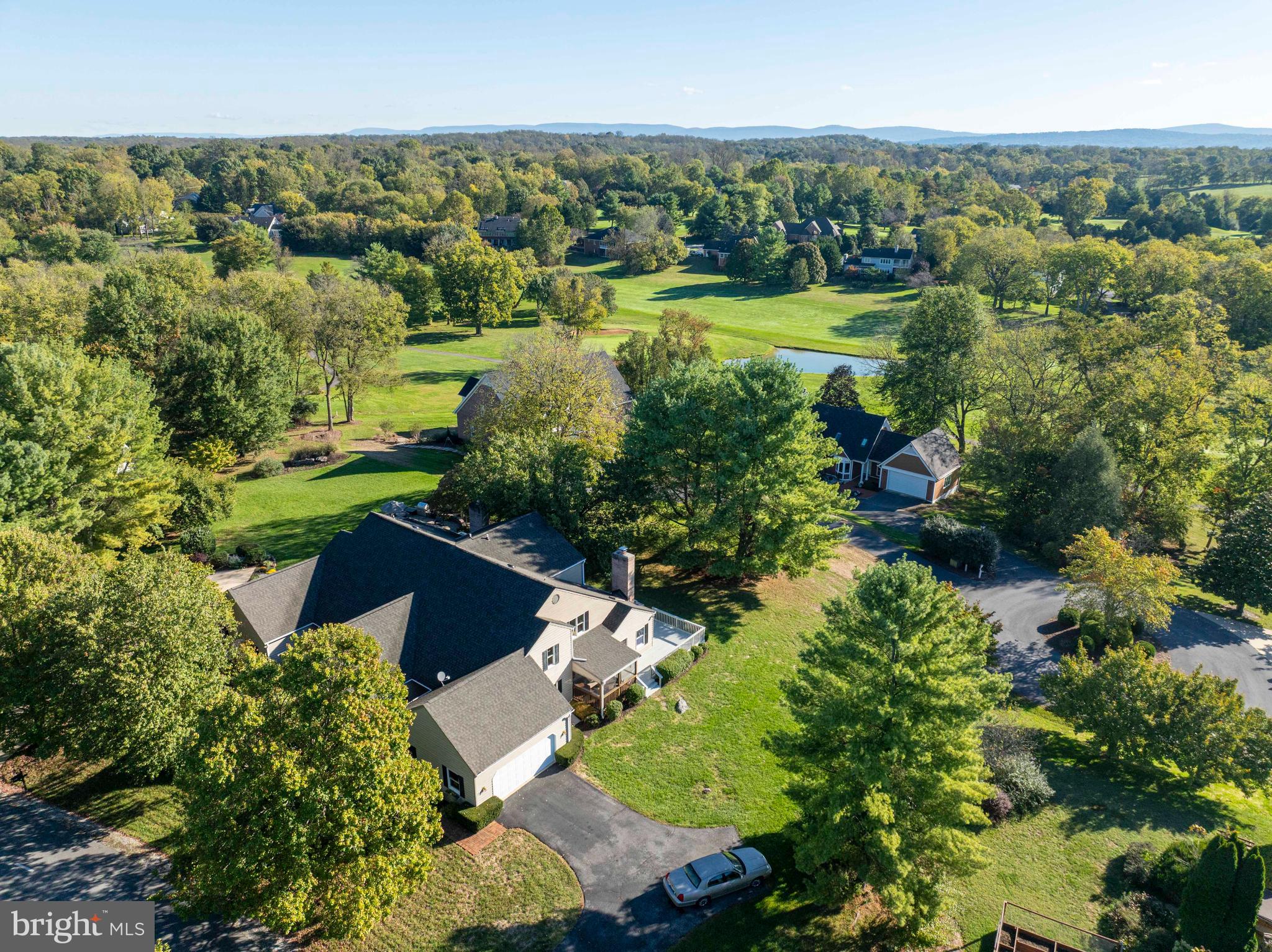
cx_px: 636
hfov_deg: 71.6
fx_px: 881
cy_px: 476
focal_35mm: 24
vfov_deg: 56.8
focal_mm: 12.29
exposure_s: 1/1600
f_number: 2.8
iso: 200
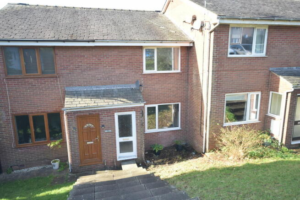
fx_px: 200
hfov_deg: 73.7
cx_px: 150
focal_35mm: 24
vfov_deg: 53.2
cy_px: 100
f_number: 7.1
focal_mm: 16
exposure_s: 1/200
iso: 400
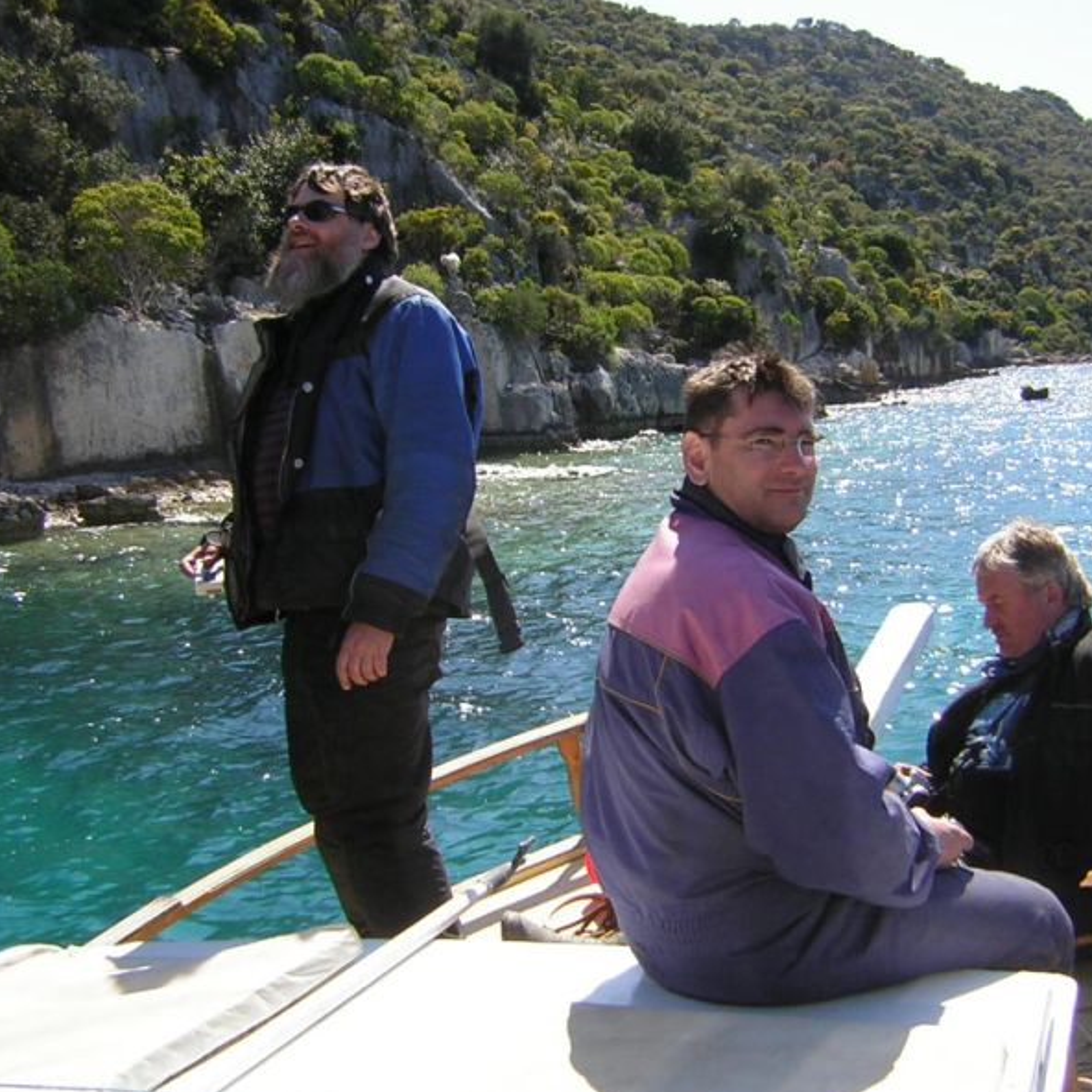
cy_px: 552
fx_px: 1535
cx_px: 723
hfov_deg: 38.7
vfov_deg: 39.2
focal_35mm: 43
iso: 50
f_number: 5.2
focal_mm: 4.7
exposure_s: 1/242
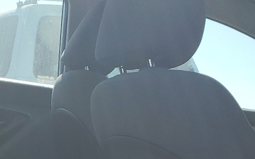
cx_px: 12
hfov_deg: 23.3
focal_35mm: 86
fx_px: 597
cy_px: 199
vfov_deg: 14.6
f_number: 1.5
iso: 50
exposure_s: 1/2500
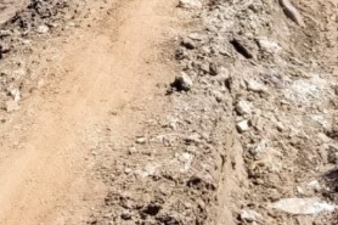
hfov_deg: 14.6
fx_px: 1314
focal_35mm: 140
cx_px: 124
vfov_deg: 9.3
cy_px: -204
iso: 50
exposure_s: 1/1605
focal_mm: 4.3
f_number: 1.7
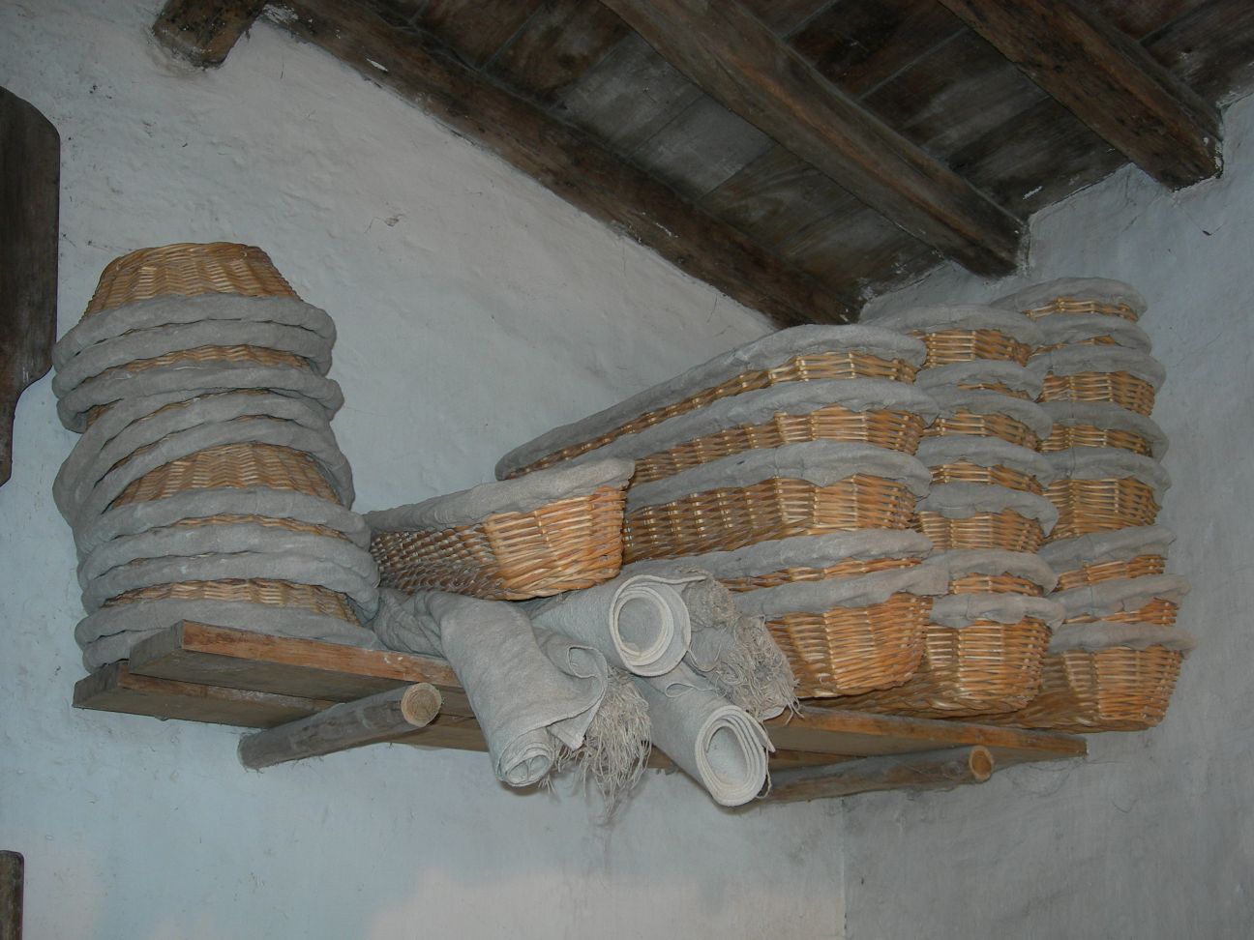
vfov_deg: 35.1
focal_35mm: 41
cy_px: 470
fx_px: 1485
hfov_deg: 45.8
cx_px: 627
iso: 50
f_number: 2.9
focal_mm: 8.5
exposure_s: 1/60.1
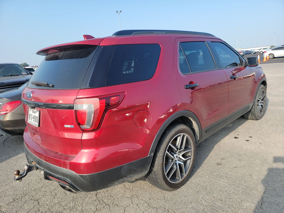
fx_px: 197
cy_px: 106
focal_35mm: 24
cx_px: 142
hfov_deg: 71.6
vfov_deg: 56.8
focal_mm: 6.7
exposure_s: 1/380
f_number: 1.8
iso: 50
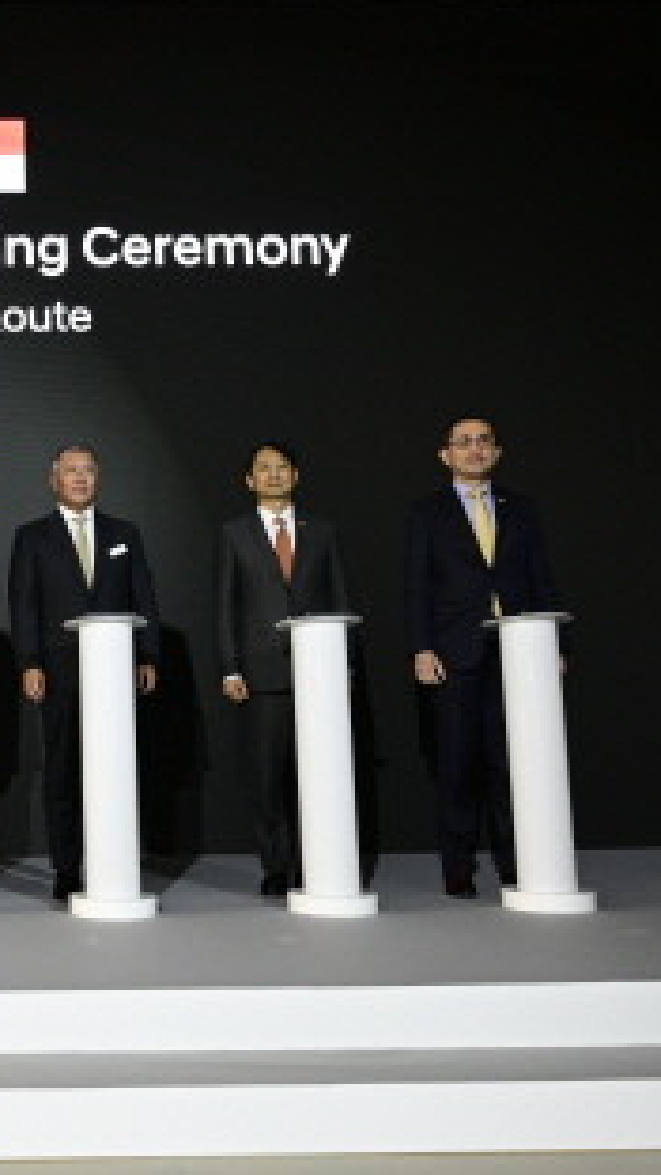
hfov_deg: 26.3
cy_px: 563
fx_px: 1277
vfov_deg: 49.4
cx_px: -102
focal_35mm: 41
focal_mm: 21
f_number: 3.2
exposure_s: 1/200
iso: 2000
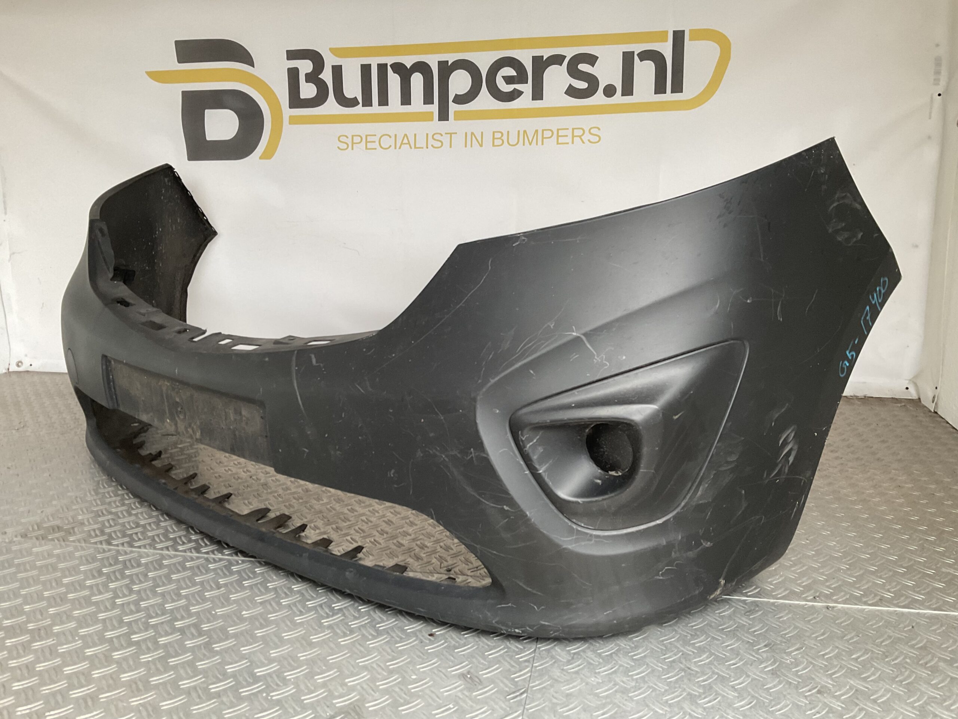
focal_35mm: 29
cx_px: 479
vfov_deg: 48.2
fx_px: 803
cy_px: 360
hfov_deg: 61.7
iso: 64
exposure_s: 1/50
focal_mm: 3
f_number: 1.8
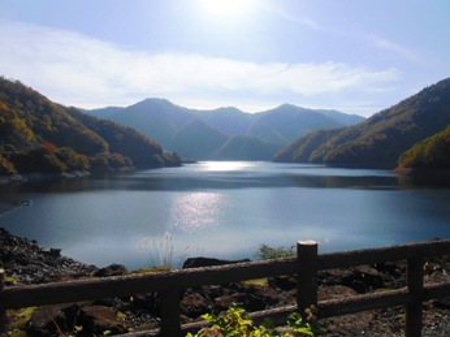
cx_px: 225
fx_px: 312
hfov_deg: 71.6
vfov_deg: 56.8
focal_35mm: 24
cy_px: 168
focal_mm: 4.24
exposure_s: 1/320
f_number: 7.9
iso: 64
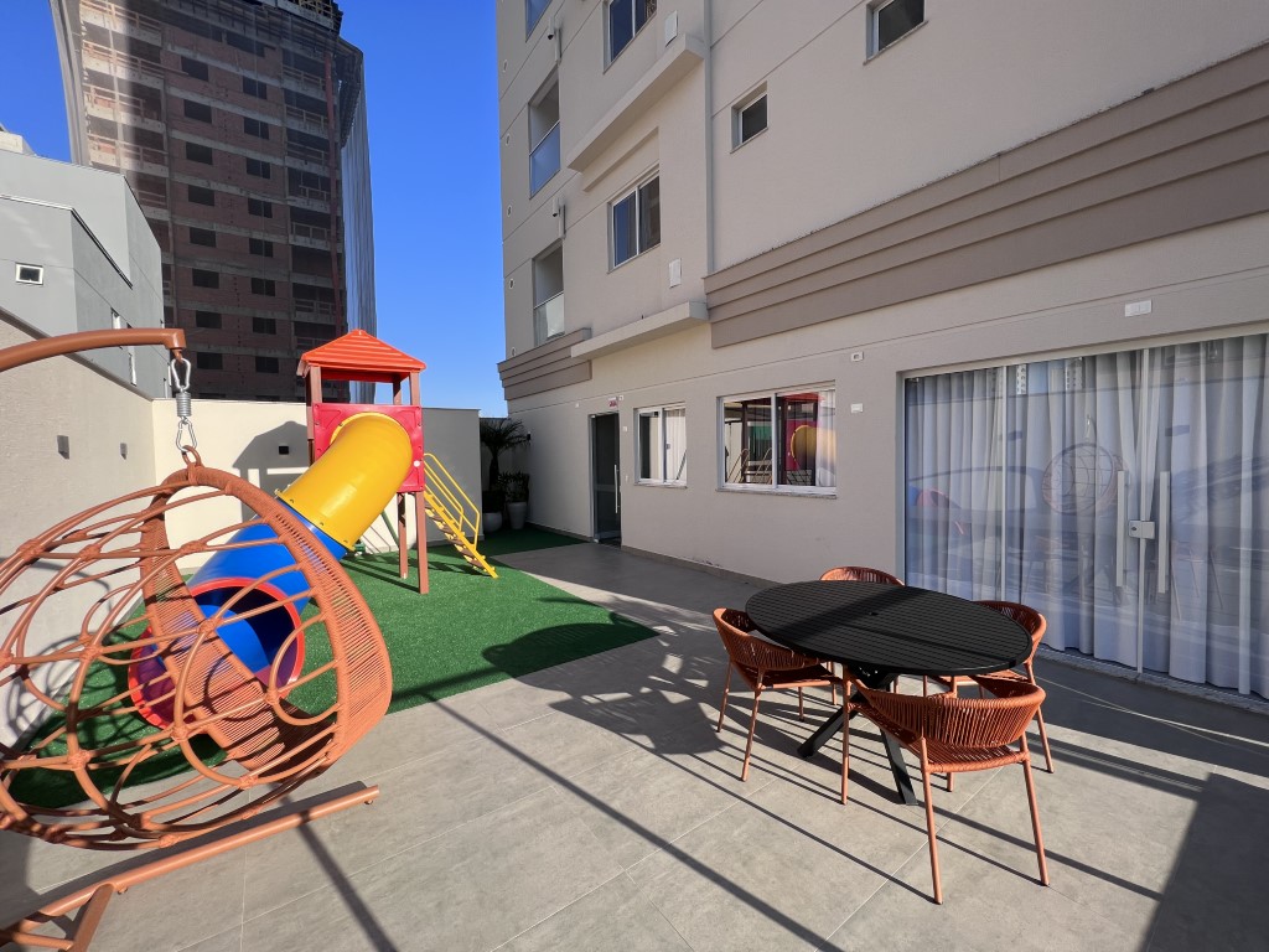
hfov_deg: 106.2
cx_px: 634
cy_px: 476
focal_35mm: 13
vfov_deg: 89.9
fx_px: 477
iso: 32
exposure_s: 1/803
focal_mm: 1.57
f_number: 1.8
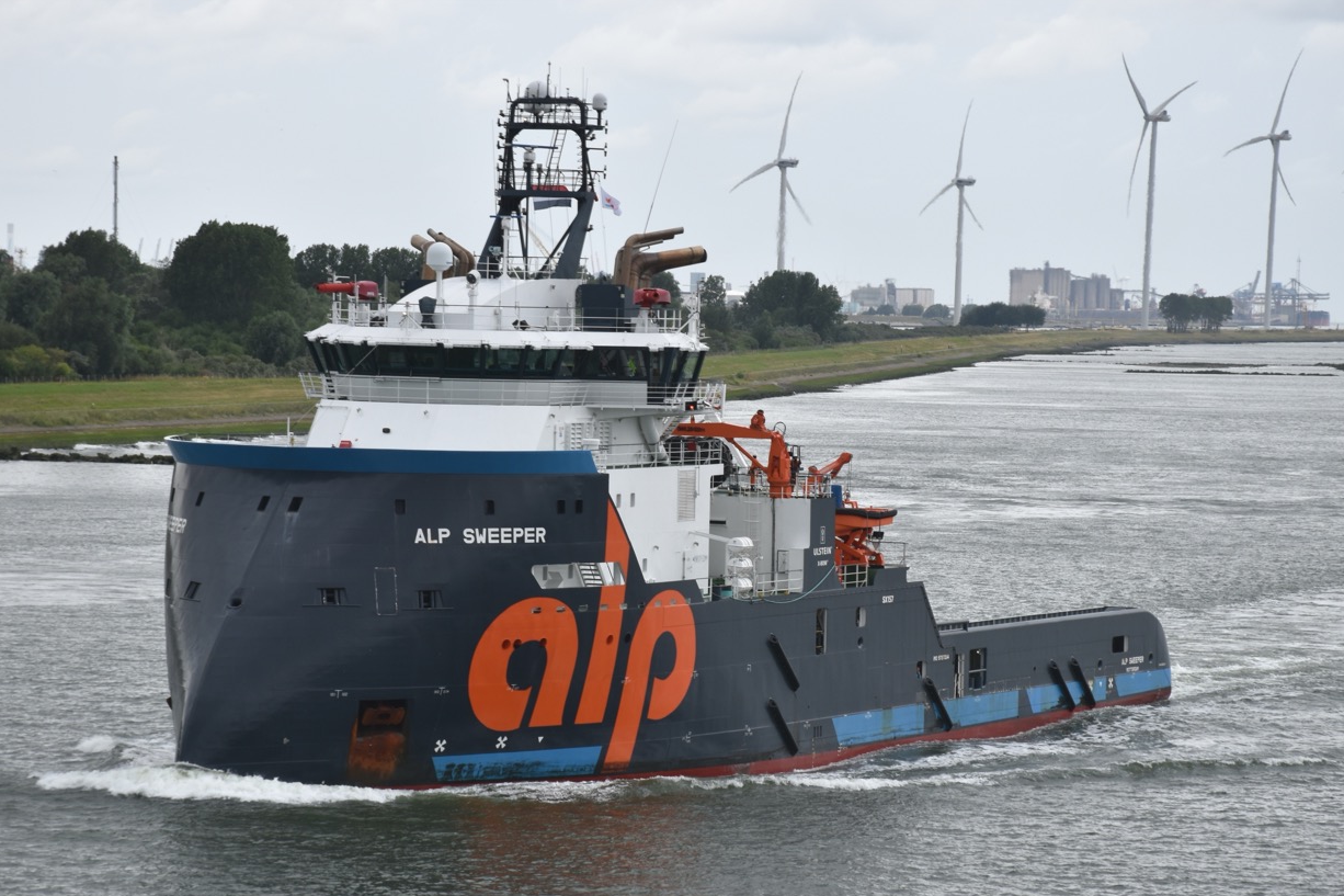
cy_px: 467
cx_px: 645
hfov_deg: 14.6
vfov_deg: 9.7
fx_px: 5263
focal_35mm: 141
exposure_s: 1/250
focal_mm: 90
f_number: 8
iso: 200
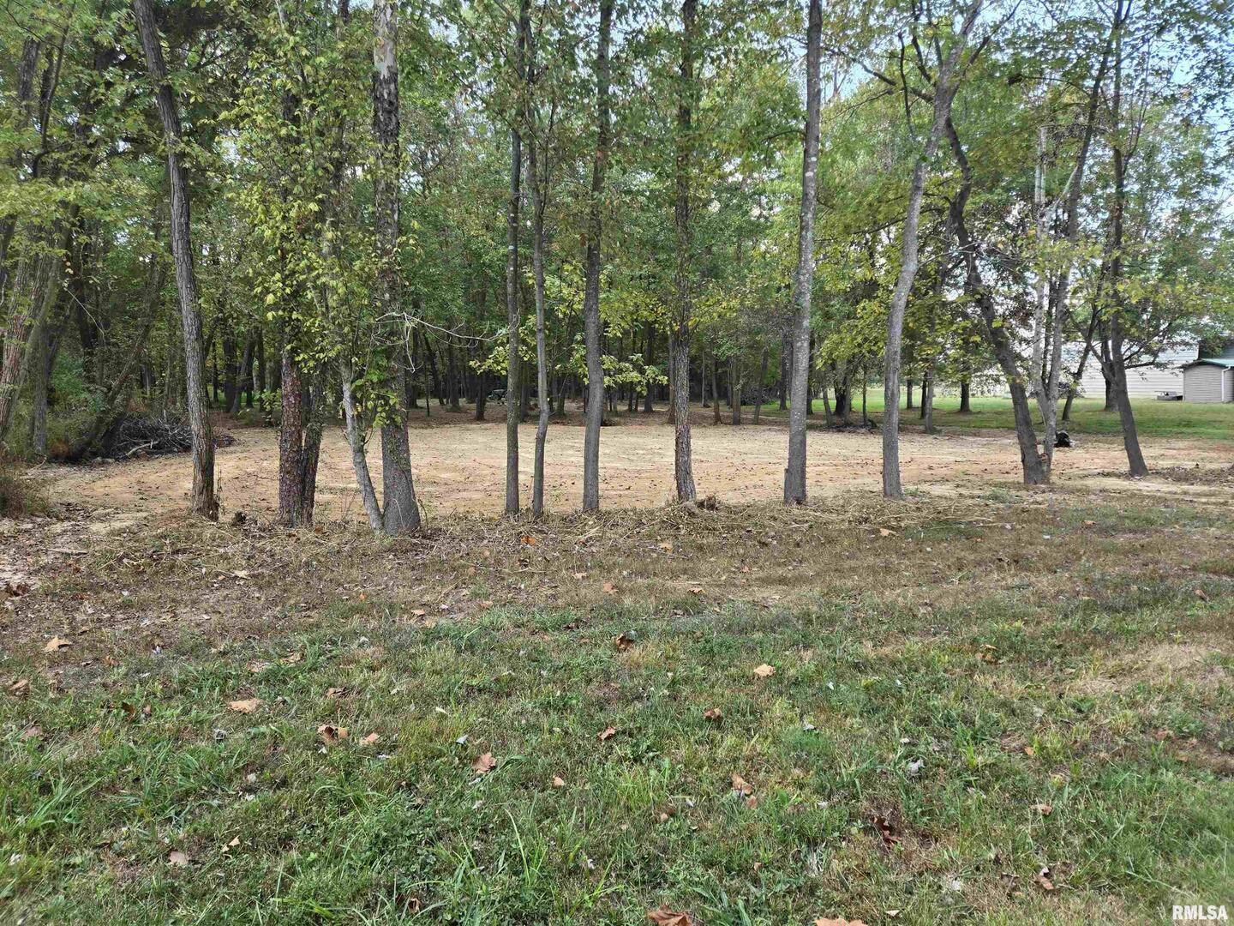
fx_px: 820
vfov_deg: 58.9
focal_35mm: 23
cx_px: 617
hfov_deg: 73.9
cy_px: 463
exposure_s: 1/180
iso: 25
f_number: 1.8
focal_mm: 5.4
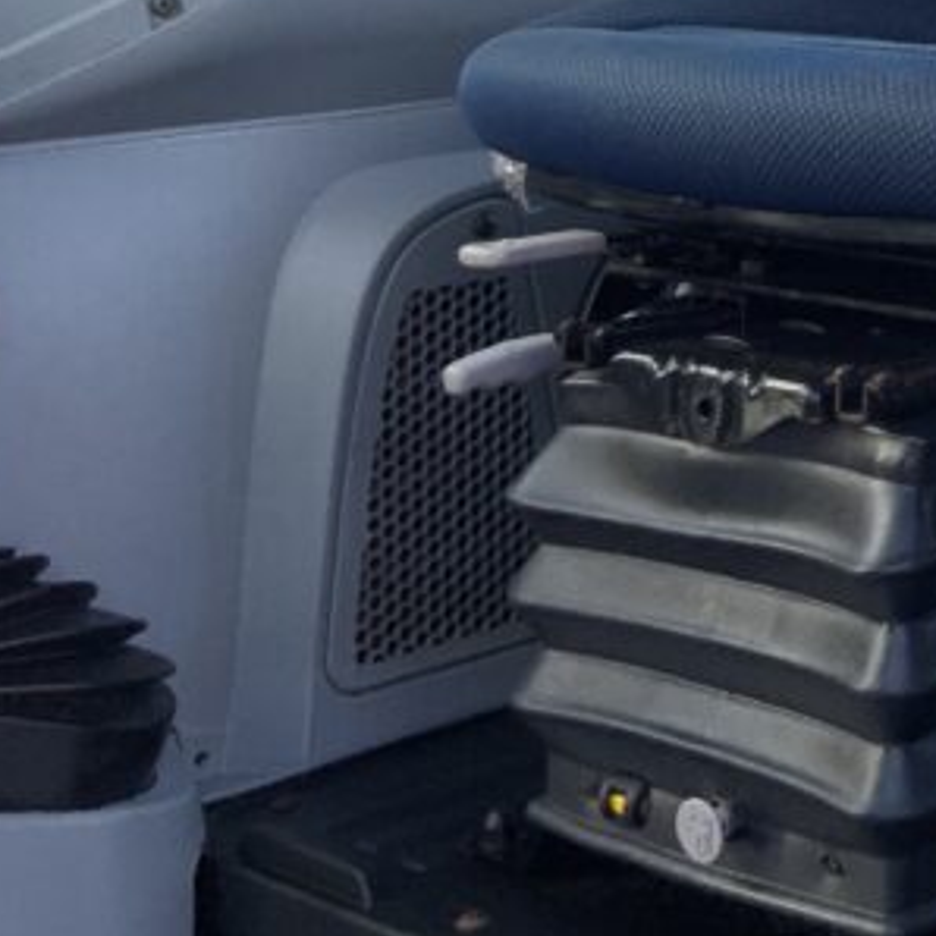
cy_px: -66
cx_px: 1533
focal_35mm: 88
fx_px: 2692
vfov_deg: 19.0
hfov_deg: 17.2
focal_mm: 3
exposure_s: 1/138
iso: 16
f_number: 1.8
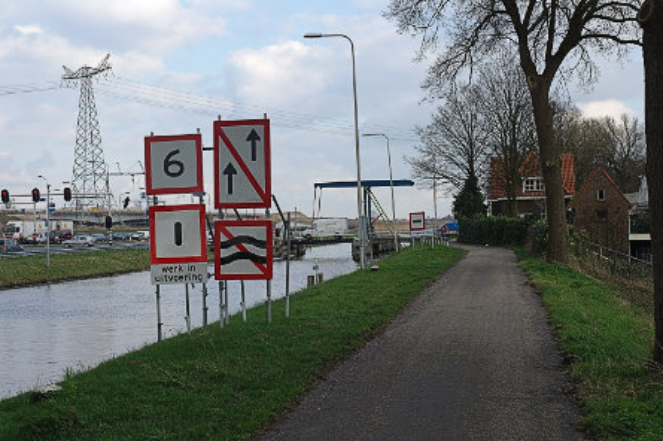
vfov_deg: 24.2
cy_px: 220
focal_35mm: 56
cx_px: 332
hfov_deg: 35.7
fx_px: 1031
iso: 100
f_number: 11
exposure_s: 1/40
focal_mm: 37
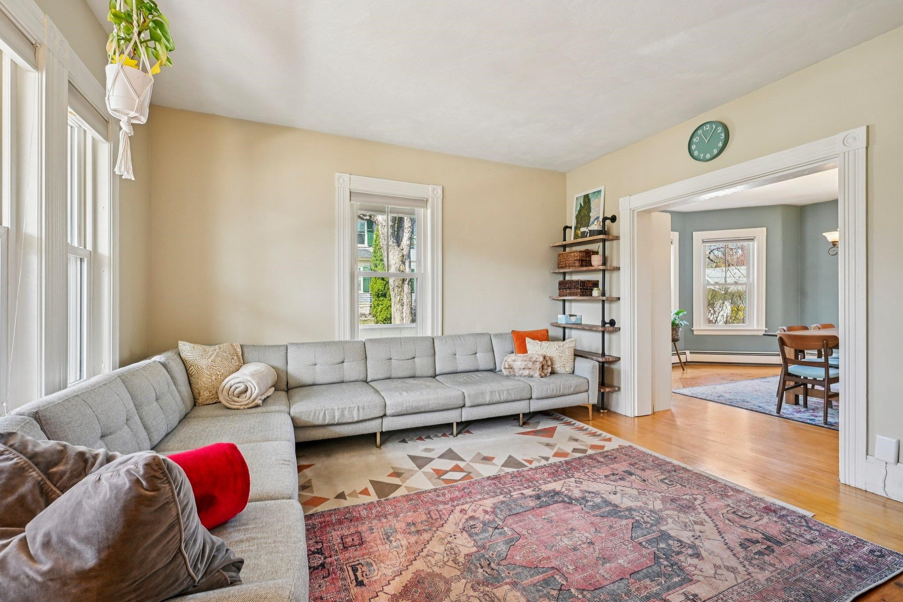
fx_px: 401
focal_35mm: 16
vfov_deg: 73.7
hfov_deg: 96.7
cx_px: 452
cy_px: 301
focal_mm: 16
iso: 400
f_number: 8
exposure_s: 1/15
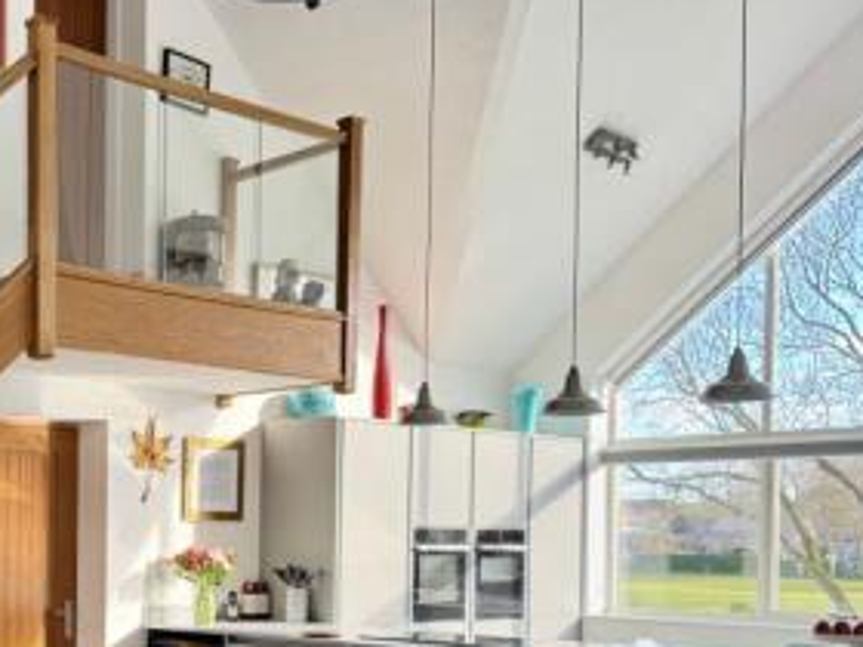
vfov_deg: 28.2
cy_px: 562
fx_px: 1247
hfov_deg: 36.1
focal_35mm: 50
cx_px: 100
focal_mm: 6.76
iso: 64
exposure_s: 1/170
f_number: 1.78
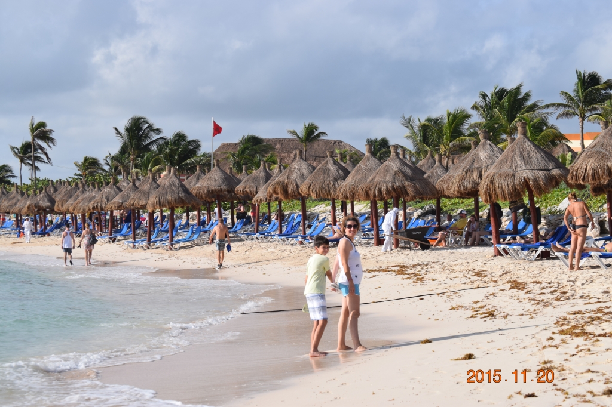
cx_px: 306
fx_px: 1580
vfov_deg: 14.7
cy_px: 204
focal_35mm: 93
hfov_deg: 21.9
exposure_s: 1/800
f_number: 7.1
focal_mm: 62
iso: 200
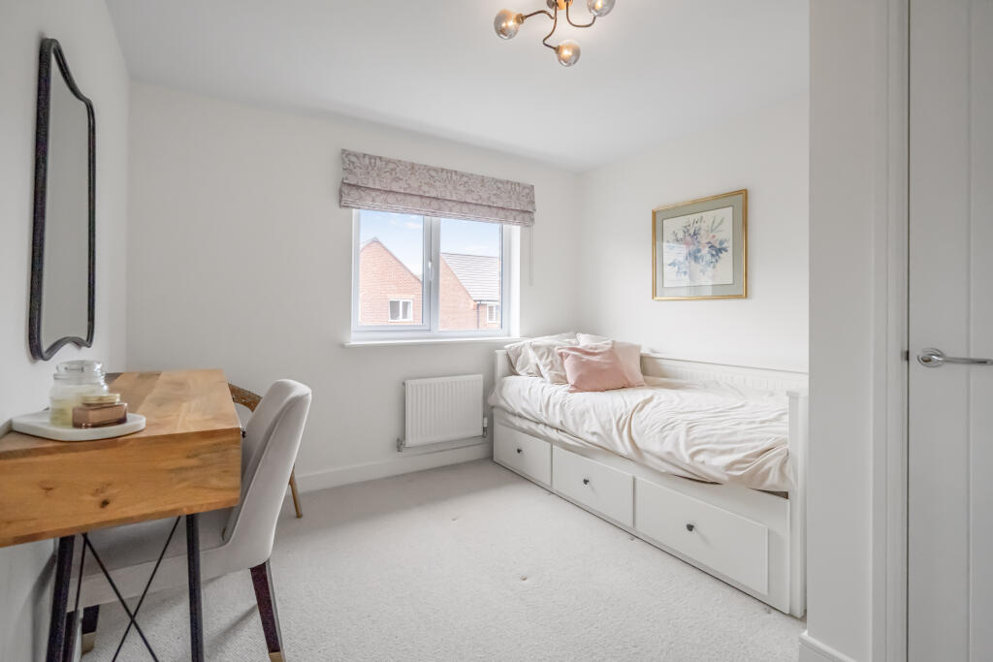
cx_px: 496
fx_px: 441
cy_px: 331
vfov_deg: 73.8
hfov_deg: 96.7
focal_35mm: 16
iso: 2000
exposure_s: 1/320
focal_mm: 16
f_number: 7.1
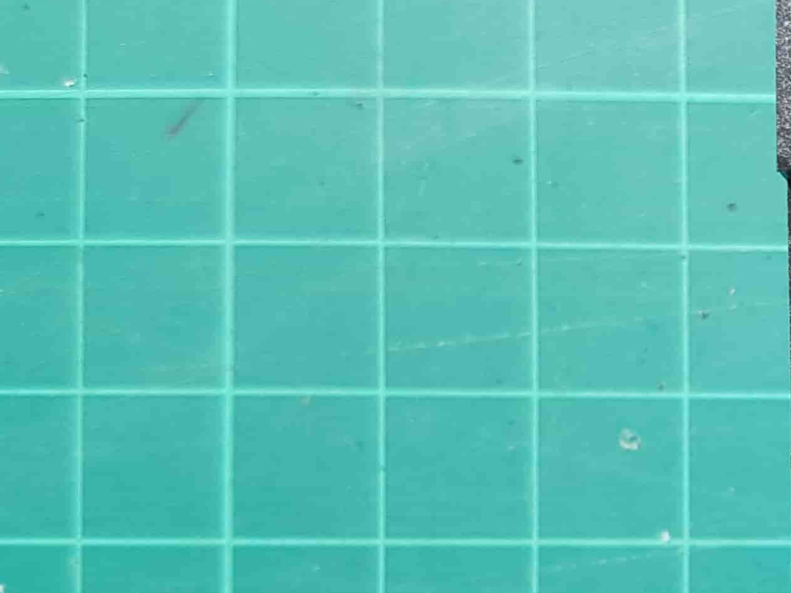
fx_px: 1896
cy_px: 542
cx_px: 1097
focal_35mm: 83
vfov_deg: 17.5
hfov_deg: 20.9
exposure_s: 1/130
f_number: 1.7
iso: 50
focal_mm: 4.2
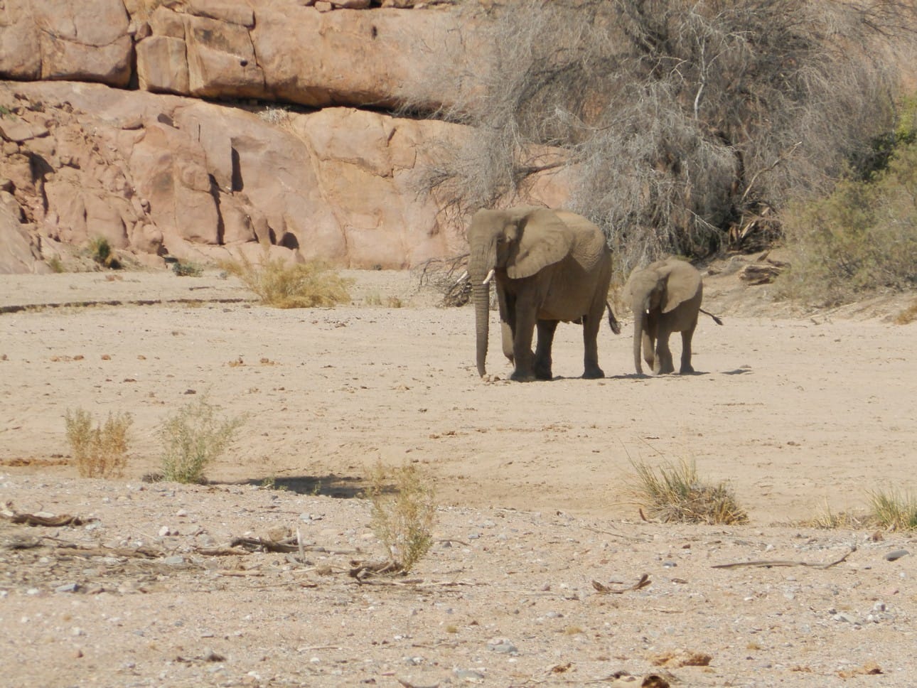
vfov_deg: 2.8
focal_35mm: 525
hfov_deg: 3.8
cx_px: 458
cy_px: 344
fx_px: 13910
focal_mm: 94.5
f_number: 5.8
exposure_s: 1/500
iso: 80
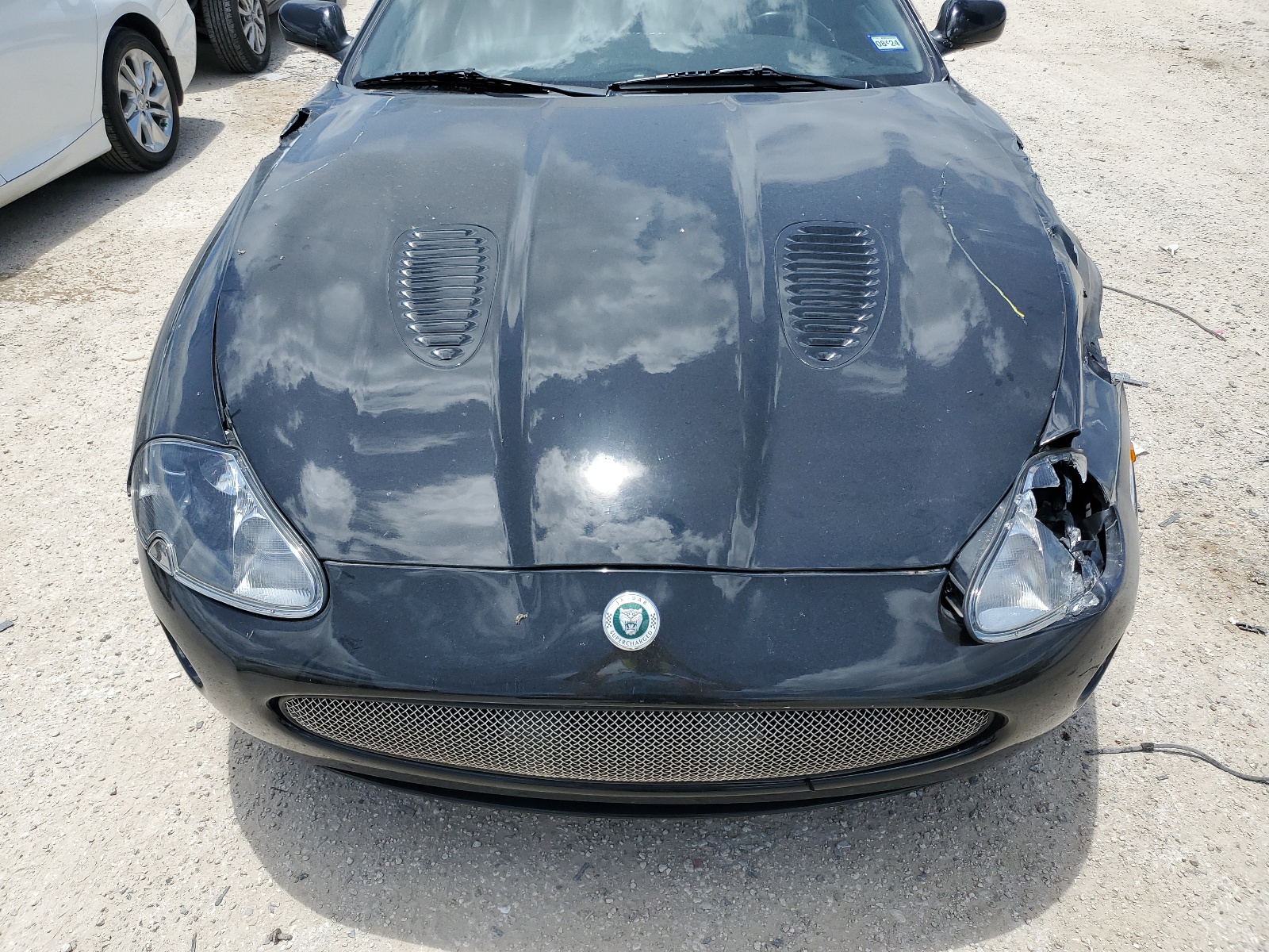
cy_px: 476
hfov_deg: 67.3
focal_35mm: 26
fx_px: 953
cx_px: 634
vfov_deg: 53.1
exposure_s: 1/3333
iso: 50
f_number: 1.5
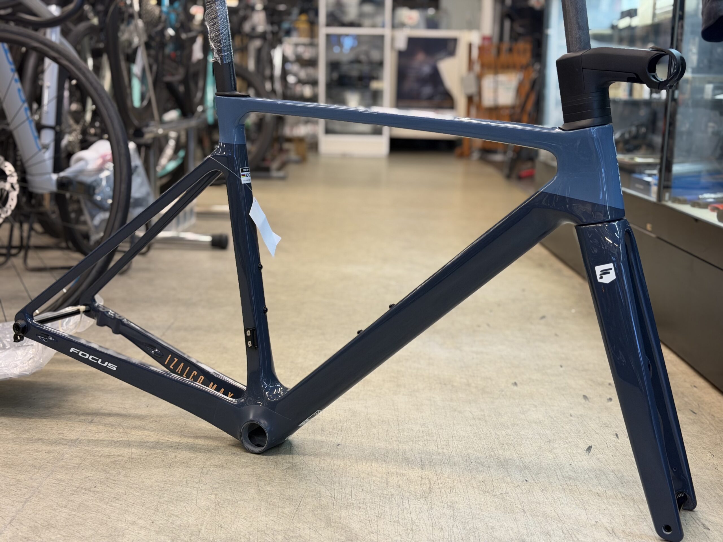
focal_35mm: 48
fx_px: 1003
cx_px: 362
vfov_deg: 30.3
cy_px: 271
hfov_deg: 39.7
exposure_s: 1/60
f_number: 1.78
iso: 100
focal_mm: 6.76
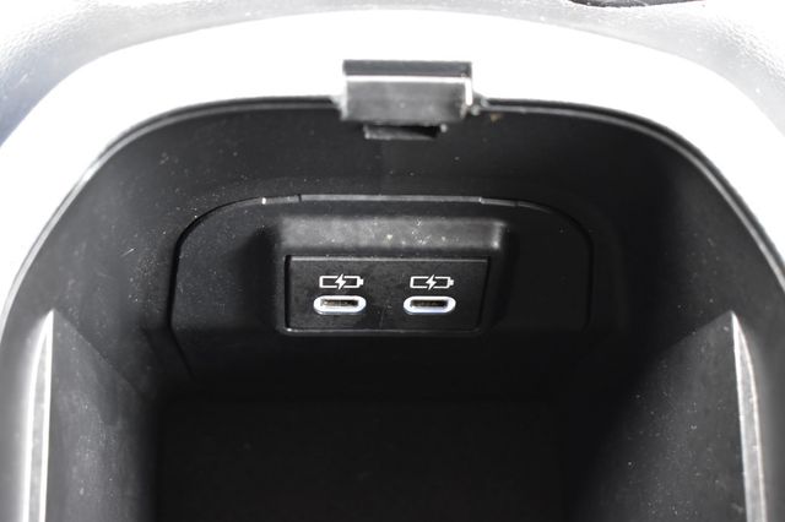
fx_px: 1308
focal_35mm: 60
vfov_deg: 22.6
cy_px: 261
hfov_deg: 33.4
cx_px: 392
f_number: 4.8
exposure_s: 1/10
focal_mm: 40
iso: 1600
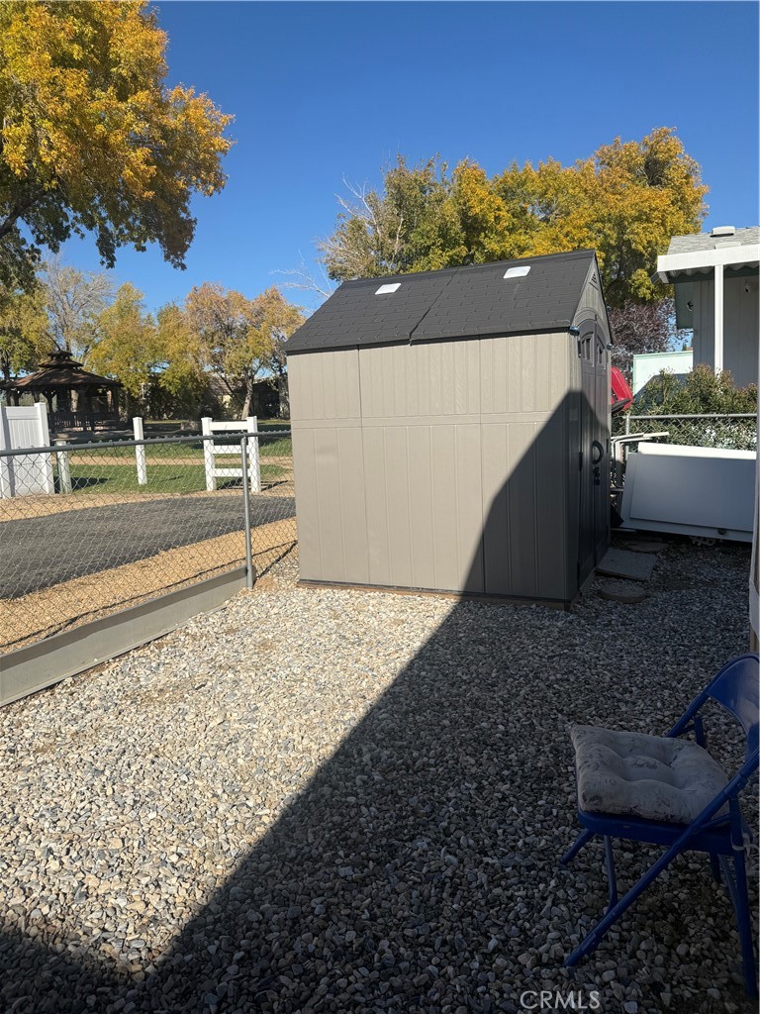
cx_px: 380
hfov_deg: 56.8
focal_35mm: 24
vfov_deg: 71.6
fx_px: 703
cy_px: 507
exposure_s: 1/7353
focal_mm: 6.76
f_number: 1.78
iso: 80
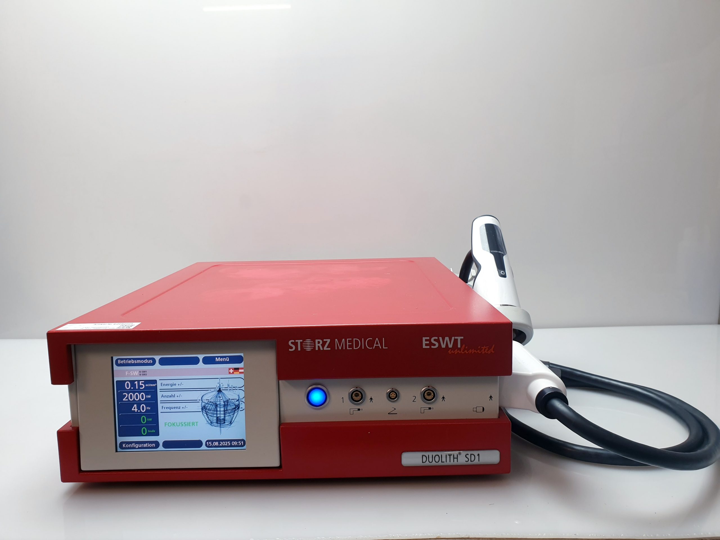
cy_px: 270
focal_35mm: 26
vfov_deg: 53.1
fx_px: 541
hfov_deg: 67.3
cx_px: 360
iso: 64
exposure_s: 1/50
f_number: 2.4
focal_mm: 4.3
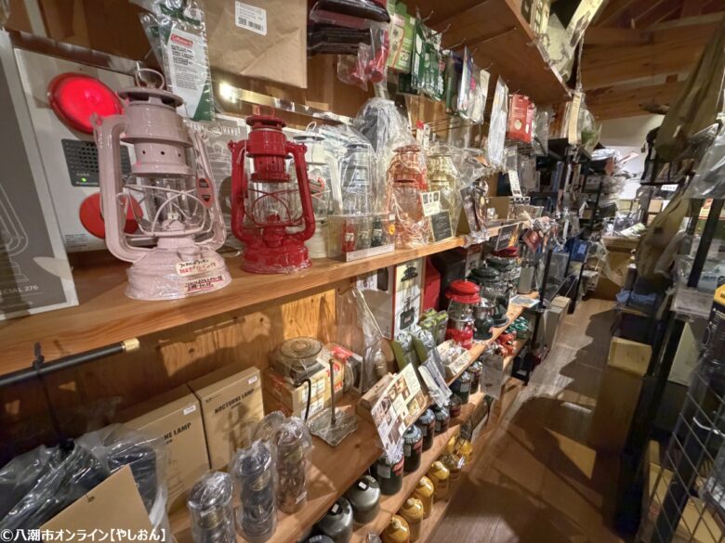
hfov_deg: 102.1
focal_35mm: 14
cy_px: 272
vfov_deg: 85.7
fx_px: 293
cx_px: 362
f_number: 2.2
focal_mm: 2.22
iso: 1250
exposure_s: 1/50
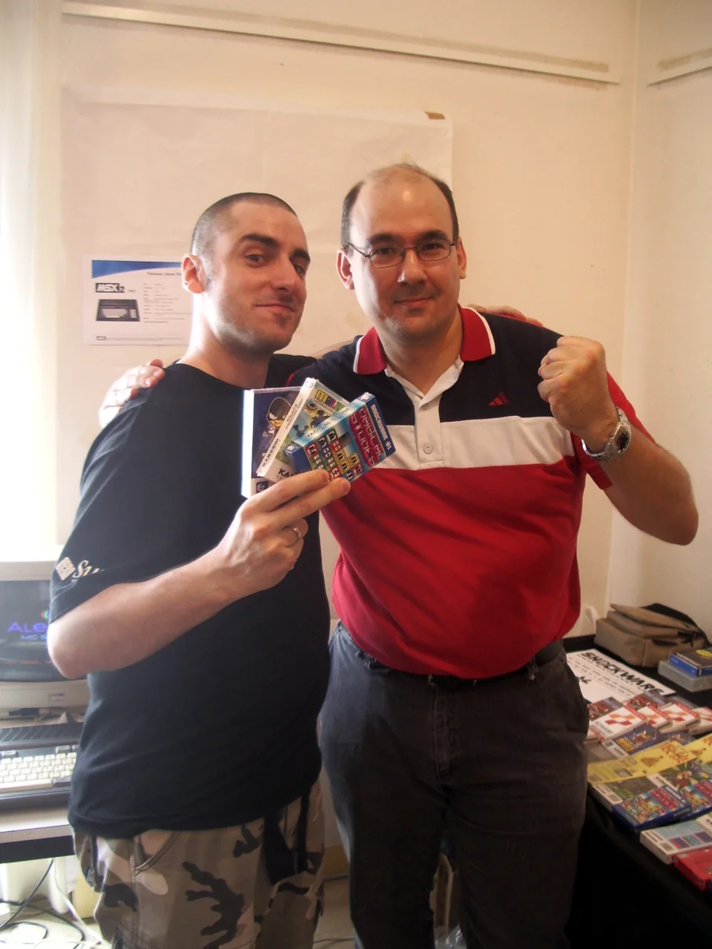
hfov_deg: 40.7
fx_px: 960
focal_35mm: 35
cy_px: 474
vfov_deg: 52.6
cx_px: 356
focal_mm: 5.8
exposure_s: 1/20
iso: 100
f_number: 2.6
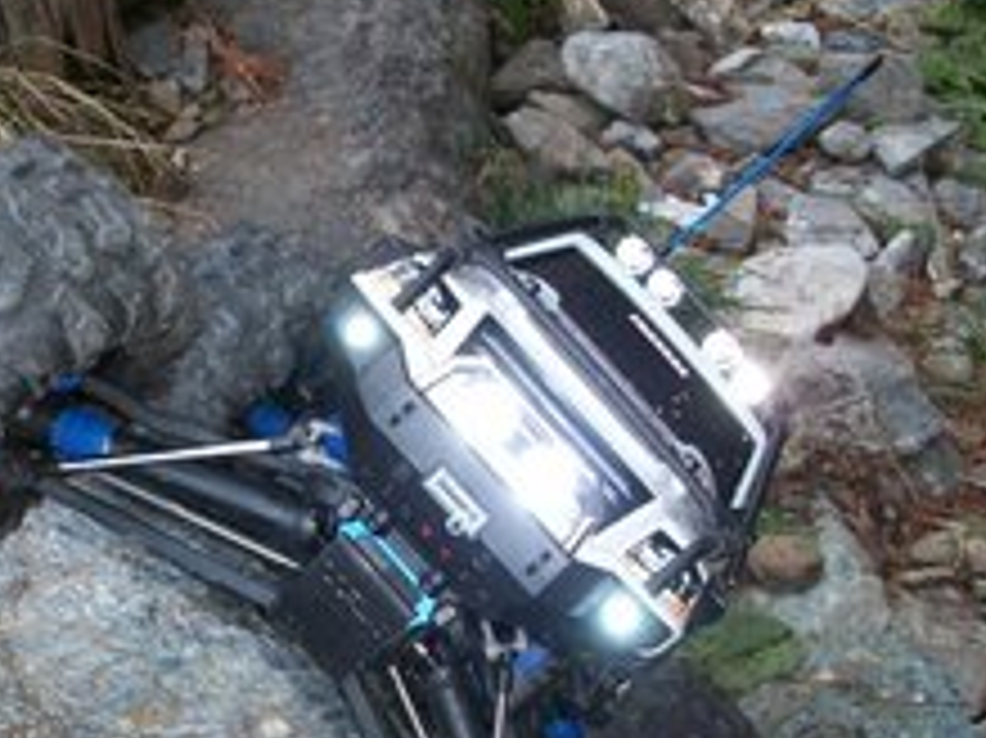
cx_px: 347
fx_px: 1822
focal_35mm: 64
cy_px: 608
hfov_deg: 30.1
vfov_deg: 22.5
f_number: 3.1
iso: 80
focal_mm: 6.3
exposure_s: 1/30
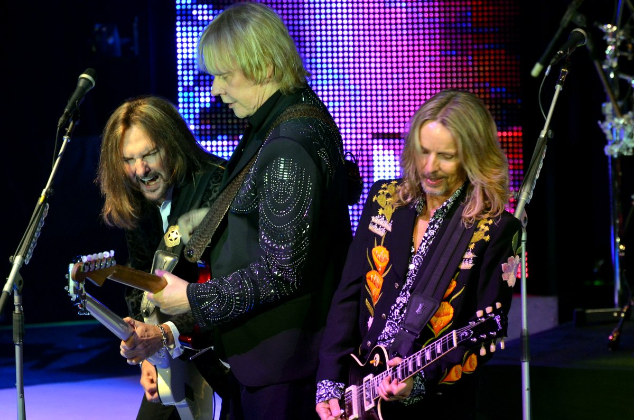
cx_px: 317
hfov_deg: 5.7
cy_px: 210
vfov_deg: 3.8
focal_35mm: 360
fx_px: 6327
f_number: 5.6
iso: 1600
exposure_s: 1/100
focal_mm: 240
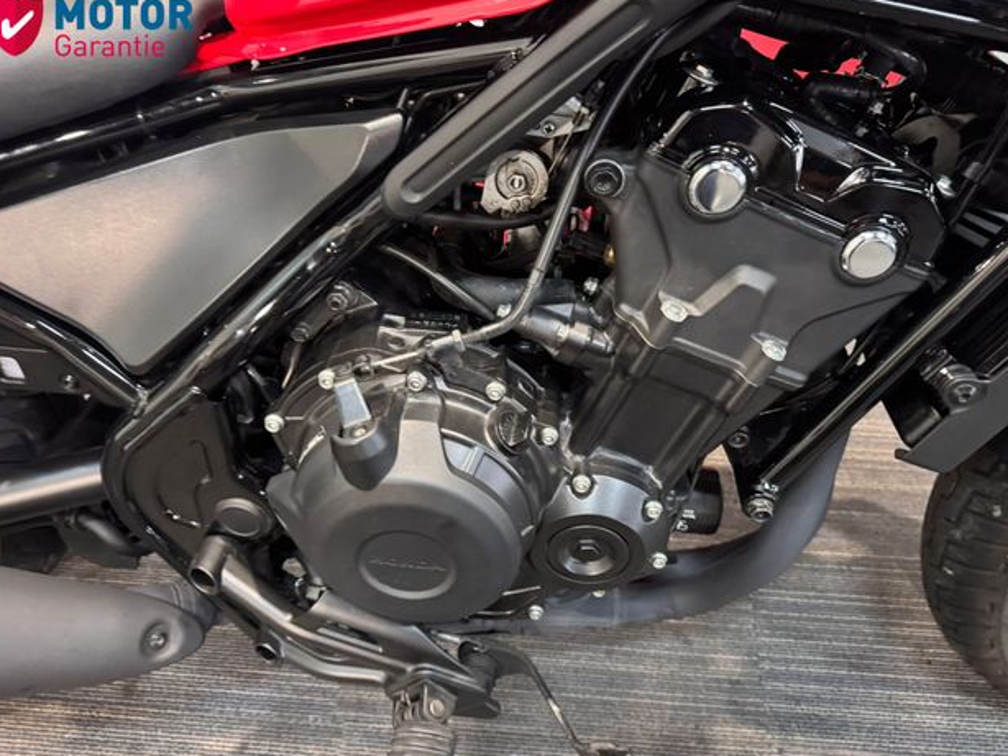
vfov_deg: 54.9
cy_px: 385
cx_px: 511
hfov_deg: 69.4
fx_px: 728
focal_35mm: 25
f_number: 1.78
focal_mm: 6.76
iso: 800
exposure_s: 1/25
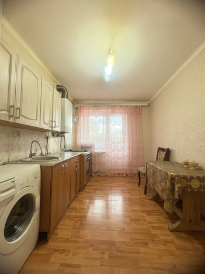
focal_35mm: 14
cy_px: 137
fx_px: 111
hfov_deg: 85.7
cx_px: 102
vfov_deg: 102.1
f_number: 2.2
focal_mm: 2.22
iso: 400
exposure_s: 1/50
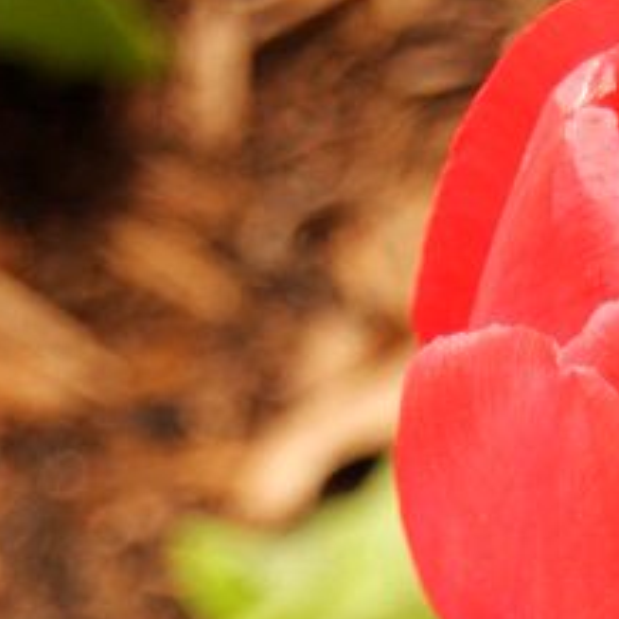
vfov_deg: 7.3
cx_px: 666
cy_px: 1100
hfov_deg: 7.5
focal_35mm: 233
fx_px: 4714
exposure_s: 1/200
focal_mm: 48
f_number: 5.6
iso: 200
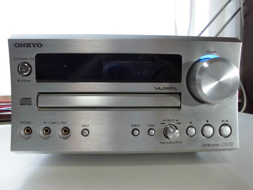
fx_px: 190
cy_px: 95
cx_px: 126
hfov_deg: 67.3
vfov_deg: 53.1
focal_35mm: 26
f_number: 3.5
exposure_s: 1/50
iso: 400
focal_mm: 4.6
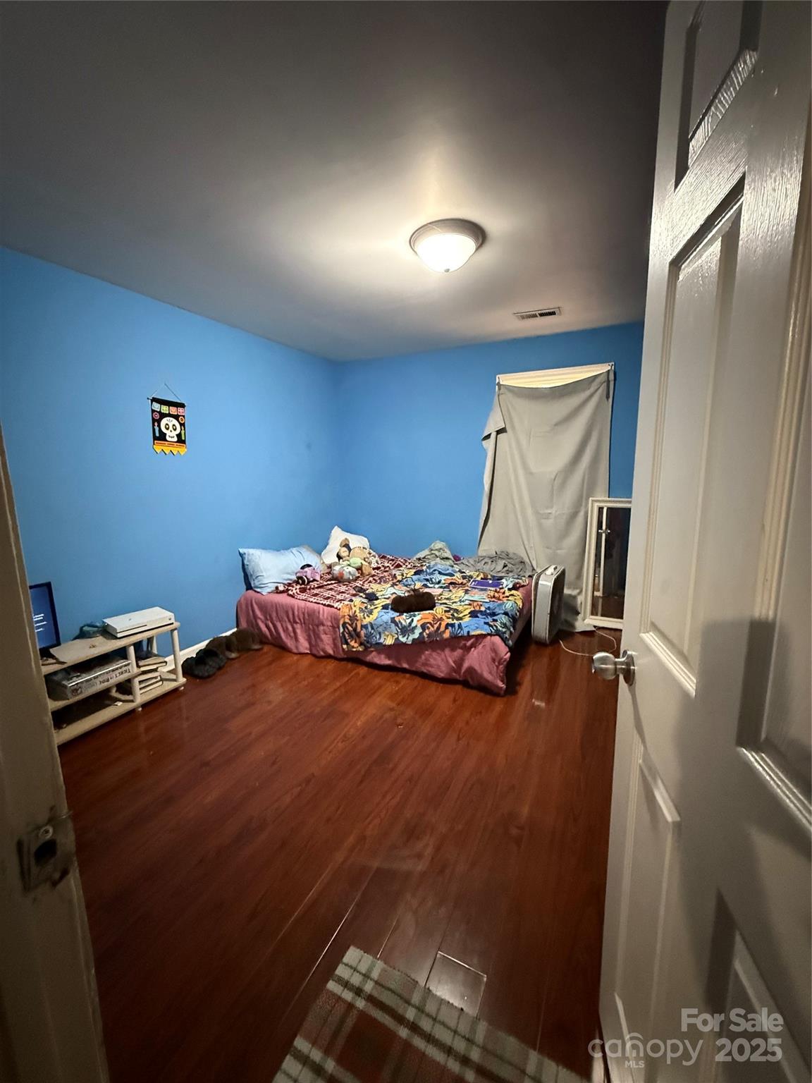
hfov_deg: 85.7
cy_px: 542
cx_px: 406
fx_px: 438
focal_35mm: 14
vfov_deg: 102.1
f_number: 2.2
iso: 1250
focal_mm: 2.22
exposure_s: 1/40
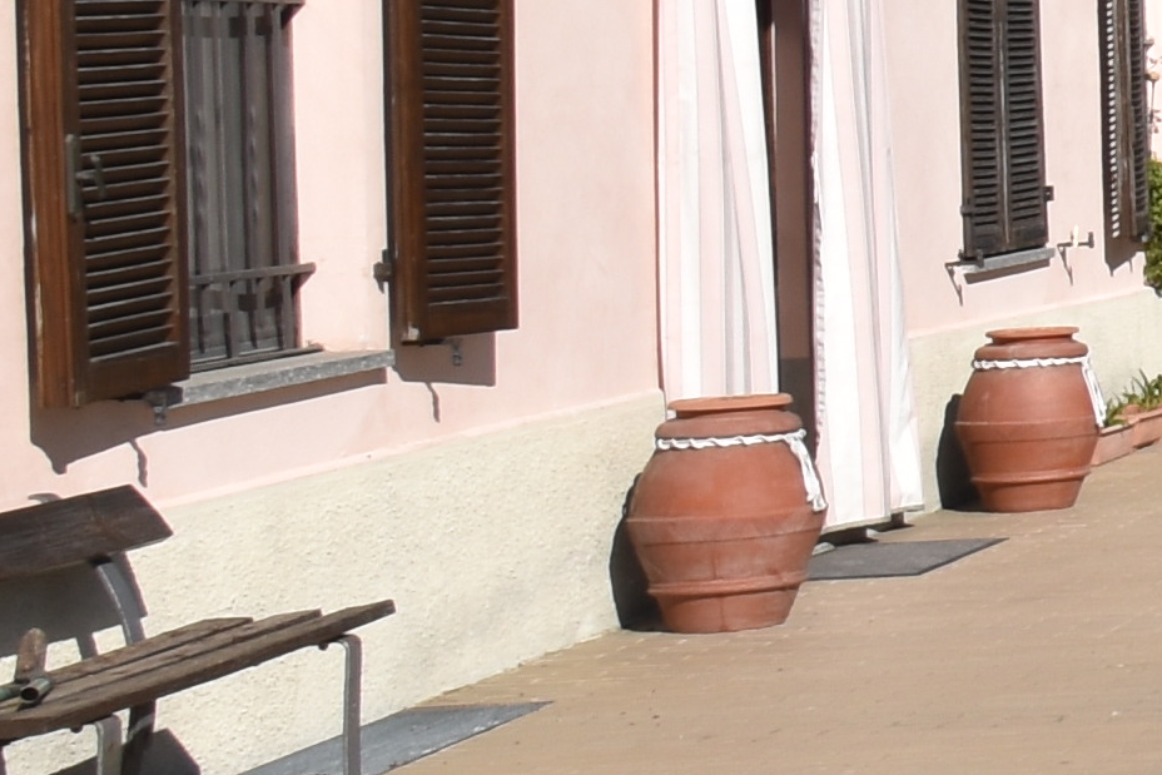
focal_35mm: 97
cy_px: -38
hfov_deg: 13.2
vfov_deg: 13.9
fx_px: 3131
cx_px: 3043
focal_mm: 10
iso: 100
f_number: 10
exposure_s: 1/200
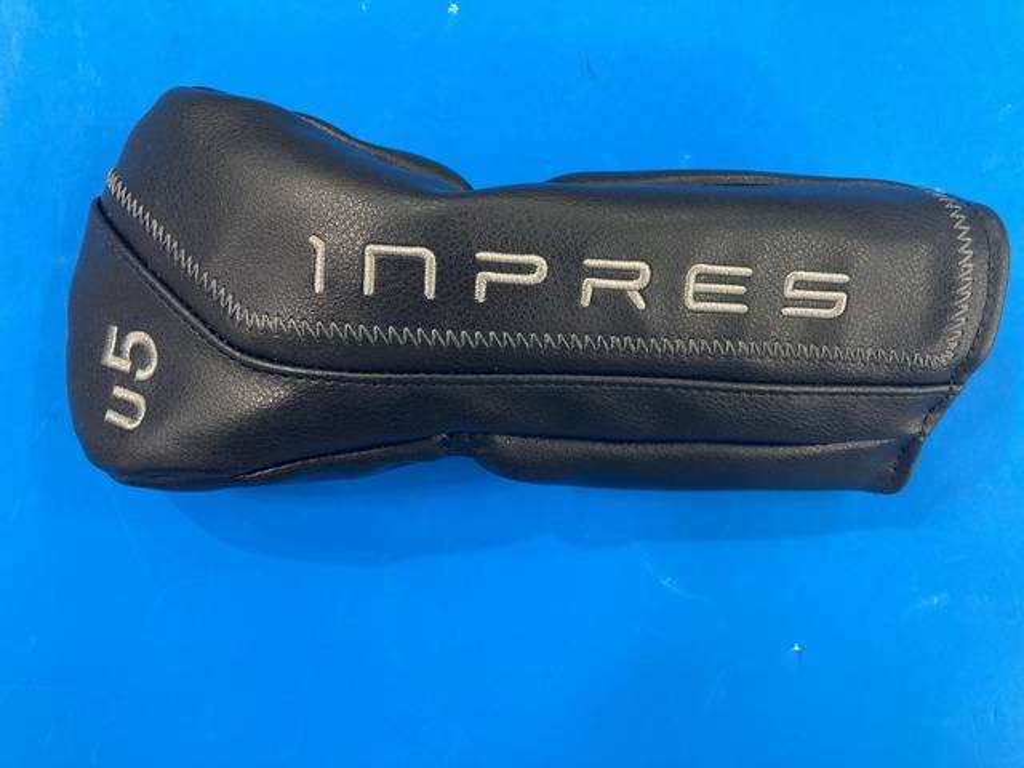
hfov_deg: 63.4
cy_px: 384
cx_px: 512
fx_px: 828
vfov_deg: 49.7
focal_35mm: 28
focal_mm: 3.99
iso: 125
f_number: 1.8
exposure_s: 1/50
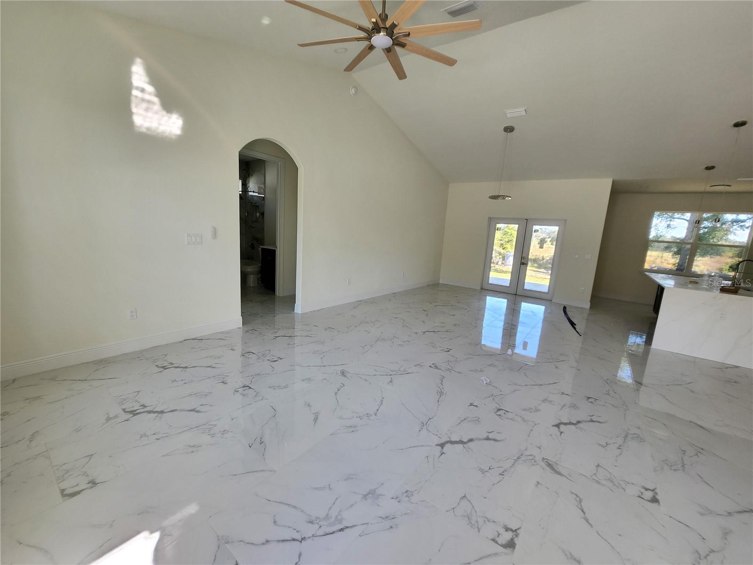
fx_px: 283
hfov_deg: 106.2
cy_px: 282
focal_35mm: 13
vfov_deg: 89.9
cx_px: 376
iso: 40
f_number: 2.2
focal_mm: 1.7
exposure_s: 1/100
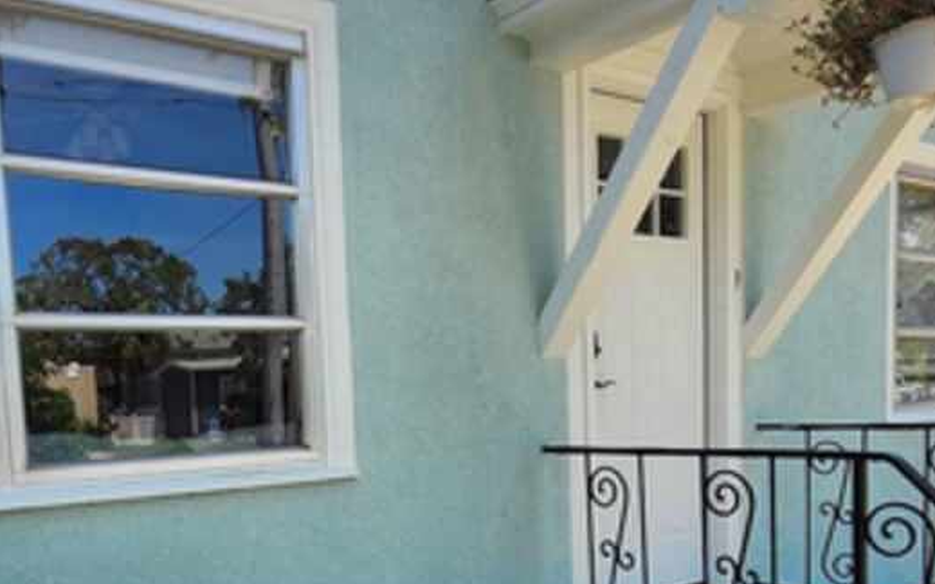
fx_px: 866
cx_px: 371
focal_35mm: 34
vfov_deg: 35.7
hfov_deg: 56.3
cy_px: 488
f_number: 2.2
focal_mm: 1.74
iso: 40
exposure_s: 1/659
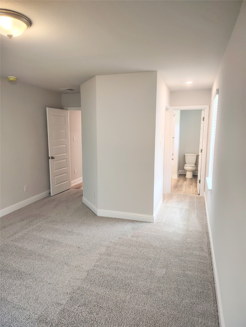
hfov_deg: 56.9
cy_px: 164
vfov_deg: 71.5
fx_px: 227
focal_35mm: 24
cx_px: 123
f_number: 1.8
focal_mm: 5.56
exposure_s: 1/60
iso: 741
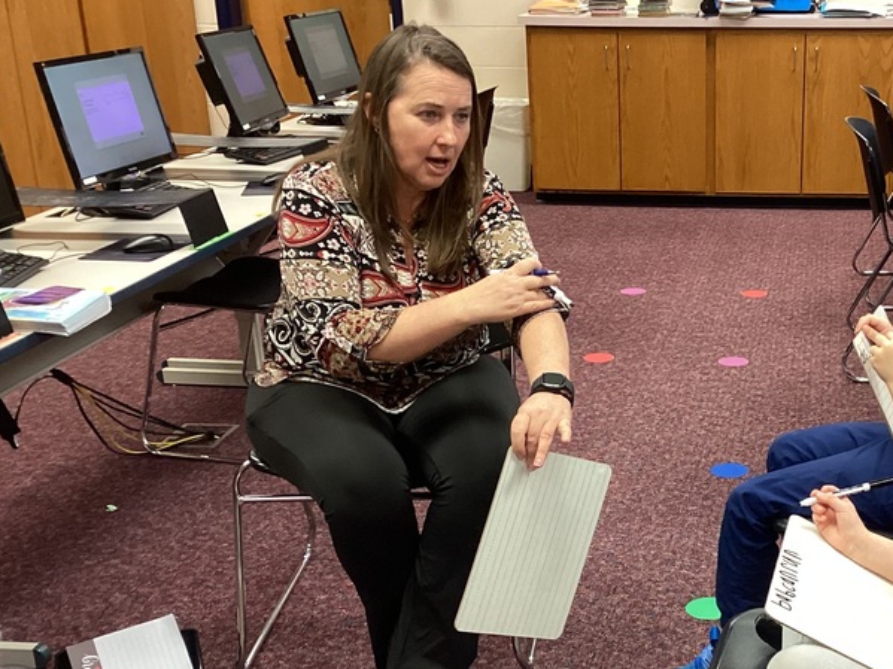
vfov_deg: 27.3
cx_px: 704
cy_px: 469
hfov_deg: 35.1
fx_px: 1367
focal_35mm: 53
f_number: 2.4
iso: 200
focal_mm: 3.3
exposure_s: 1/50
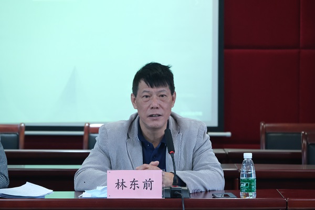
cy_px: 105
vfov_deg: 7.9
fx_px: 1522
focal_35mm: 174
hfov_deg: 11.8
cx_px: 158
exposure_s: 1/34
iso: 3200
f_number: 5.6
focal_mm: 116.1
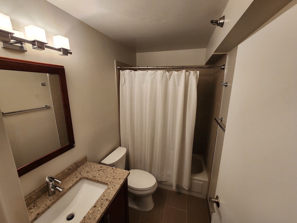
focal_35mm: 13
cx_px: 148
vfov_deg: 89.9
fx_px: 112
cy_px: 112
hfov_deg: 106.2
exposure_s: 1/60
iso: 80
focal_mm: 2.2
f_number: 2.2
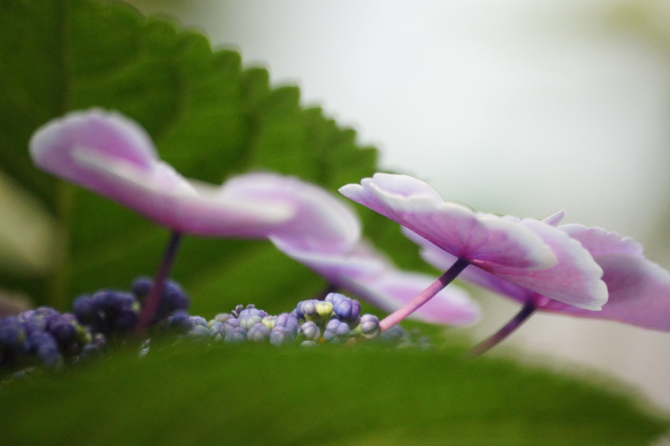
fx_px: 8368
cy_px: 223
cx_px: 335
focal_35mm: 450
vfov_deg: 3.1
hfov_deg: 4.6
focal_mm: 300
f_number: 5.6
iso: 1600
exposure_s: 1/320
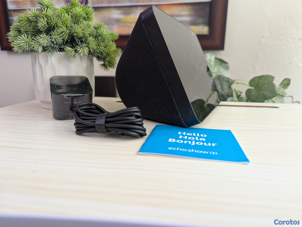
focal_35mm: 24
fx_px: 210
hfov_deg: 71.5
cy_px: 114
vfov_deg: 56.9
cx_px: 151
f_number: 1.85
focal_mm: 6.81
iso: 158
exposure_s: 1/35
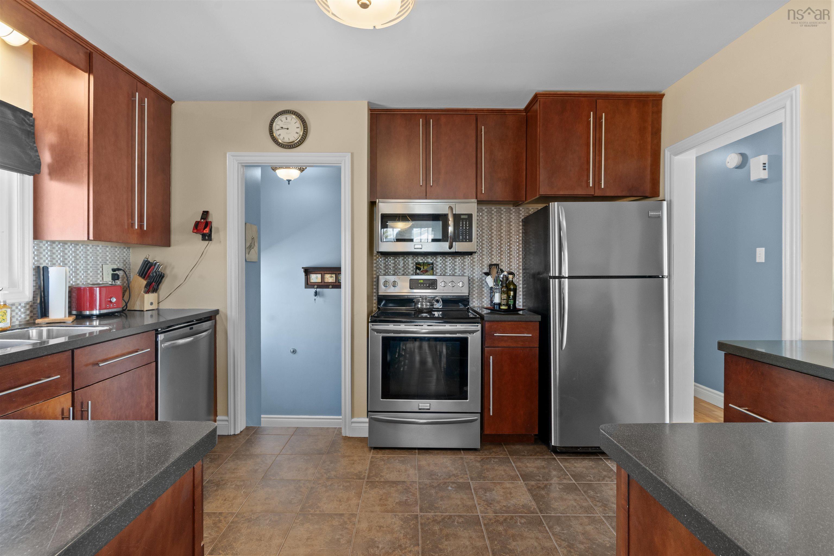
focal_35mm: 16
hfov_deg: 96.7
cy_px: 278
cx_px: 417
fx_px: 371
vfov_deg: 73.7
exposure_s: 1/2
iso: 400
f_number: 8
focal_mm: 16
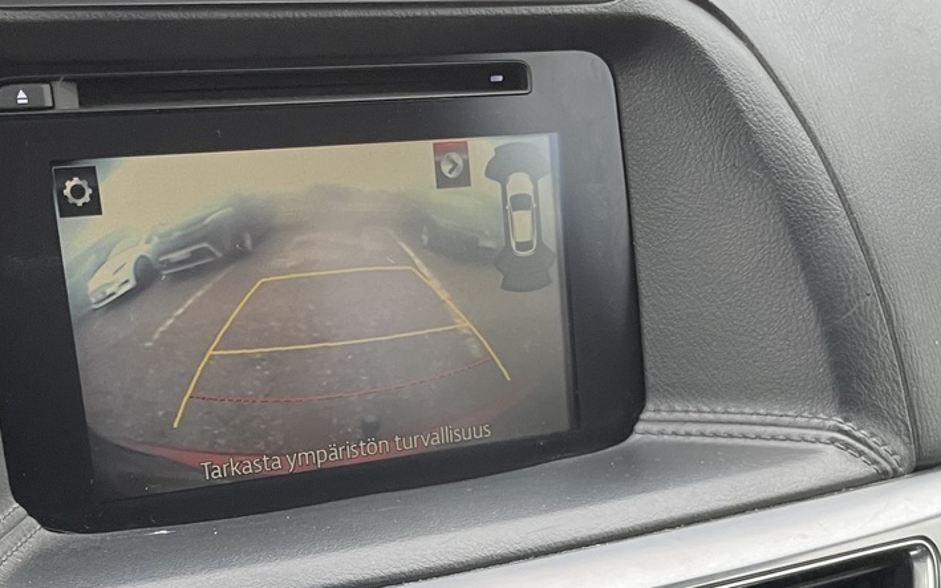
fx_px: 1436
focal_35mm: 56
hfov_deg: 36.0
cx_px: 334
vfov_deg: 22.0
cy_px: 637
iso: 200
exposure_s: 1/56
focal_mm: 4.2
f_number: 1.6
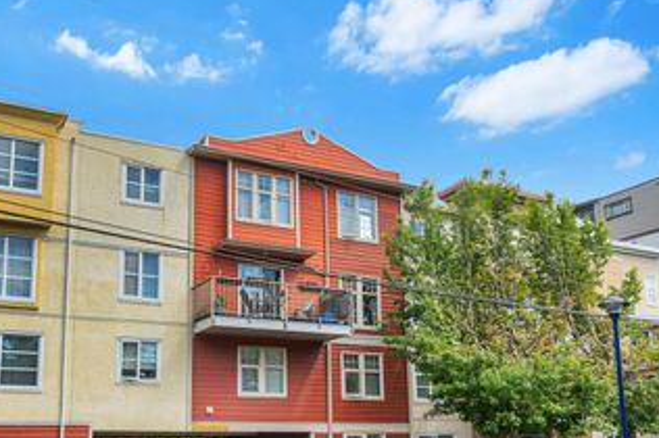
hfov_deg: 50.7
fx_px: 695
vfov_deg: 34.4
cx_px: 296
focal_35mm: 38
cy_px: 320
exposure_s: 1/125
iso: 400
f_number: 16
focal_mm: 24
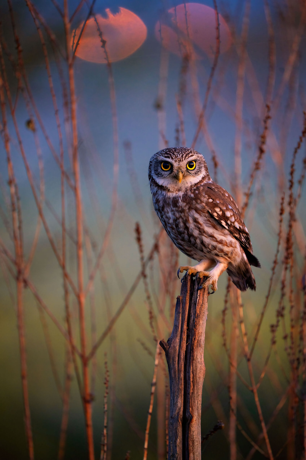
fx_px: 7649
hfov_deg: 2.3
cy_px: 230
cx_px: 153
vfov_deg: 3.4
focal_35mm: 600
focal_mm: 600
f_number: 6.3
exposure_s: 1/20
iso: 2500
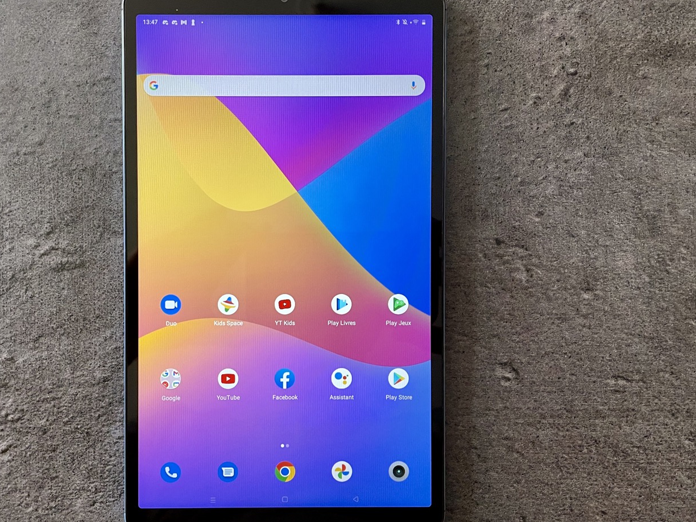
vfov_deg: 41.8
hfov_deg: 53.6
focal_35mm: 34
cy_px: 266
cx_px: 284
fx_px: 684
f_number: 1.6
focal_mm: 4.2
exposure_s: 1/60
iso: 200
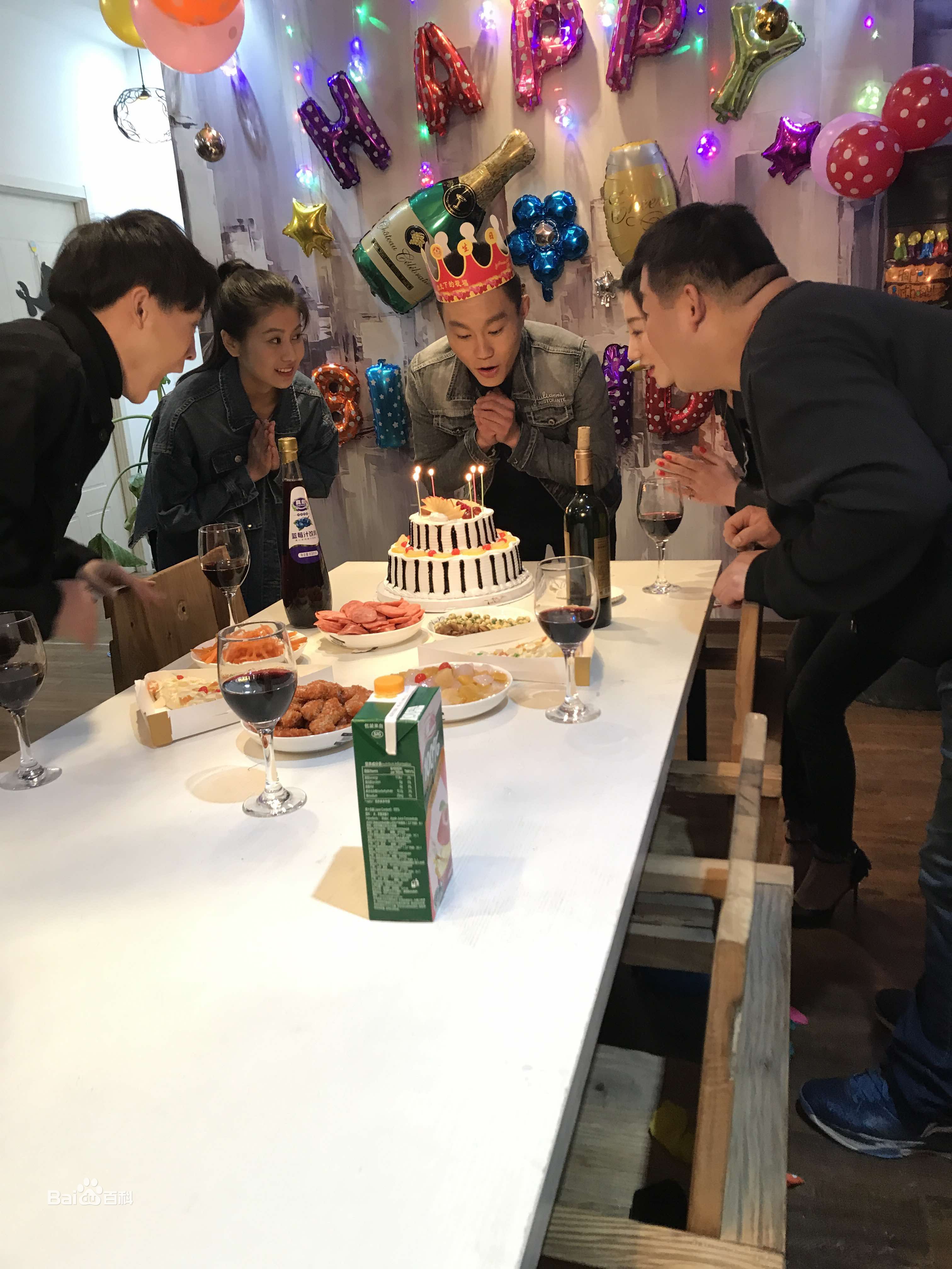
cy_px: 634
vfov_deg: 63.4
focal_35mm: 28
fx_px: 1027
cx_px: 476
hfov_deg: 49.7
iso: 50
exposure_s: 1/17
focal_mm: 3.99
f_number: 1.8
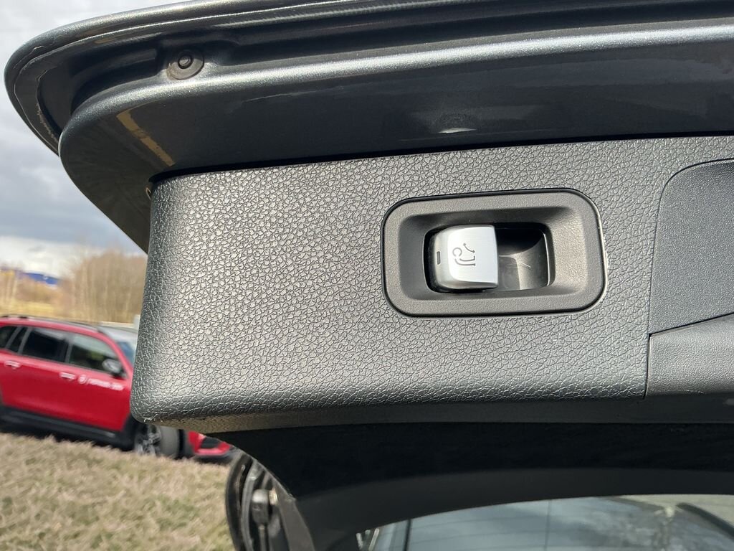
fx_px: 615
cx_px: 367
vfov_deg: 48.2
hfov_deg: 61.7
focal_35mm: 29
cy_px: 276
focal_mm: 3
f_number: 1.8
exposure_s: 1/355
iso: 25
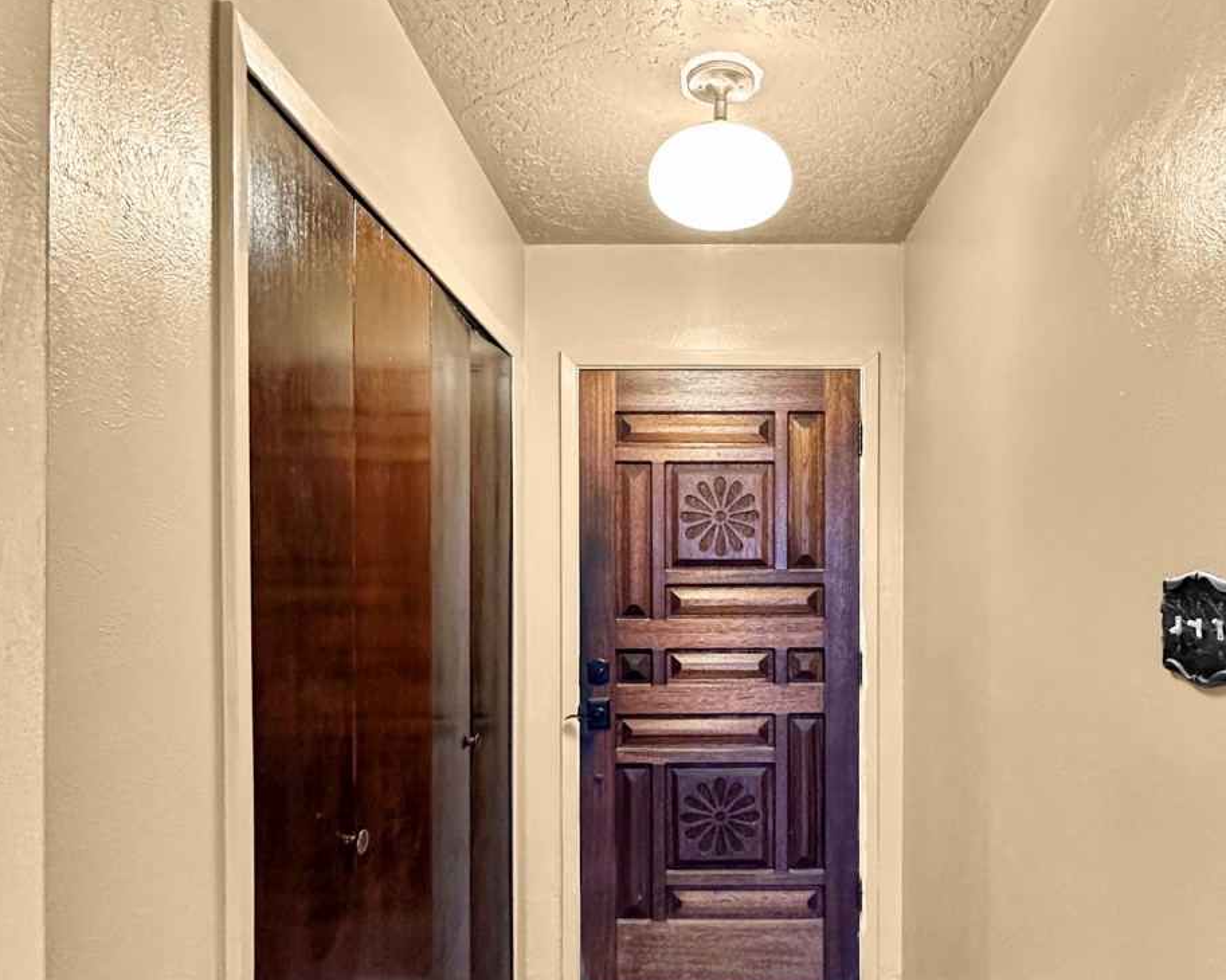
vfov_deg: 60.2
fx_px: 834
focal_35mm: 23
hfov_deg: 72.2
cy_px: 604
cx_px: 701
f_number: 2.2
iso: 320
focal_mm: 2.22
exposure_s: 1/60
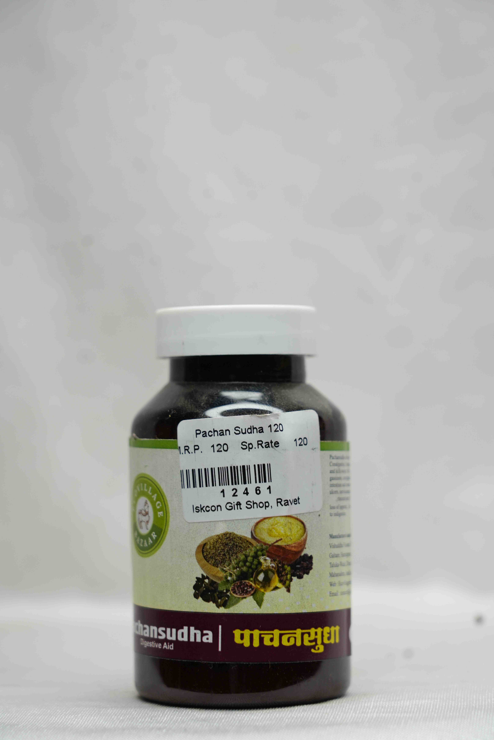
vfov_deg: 19.5
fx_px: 2161
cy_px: 370
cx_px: 247
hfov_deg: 13.0
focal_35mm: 105
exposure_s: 1/60
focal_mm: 105
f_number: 5.6
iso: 200
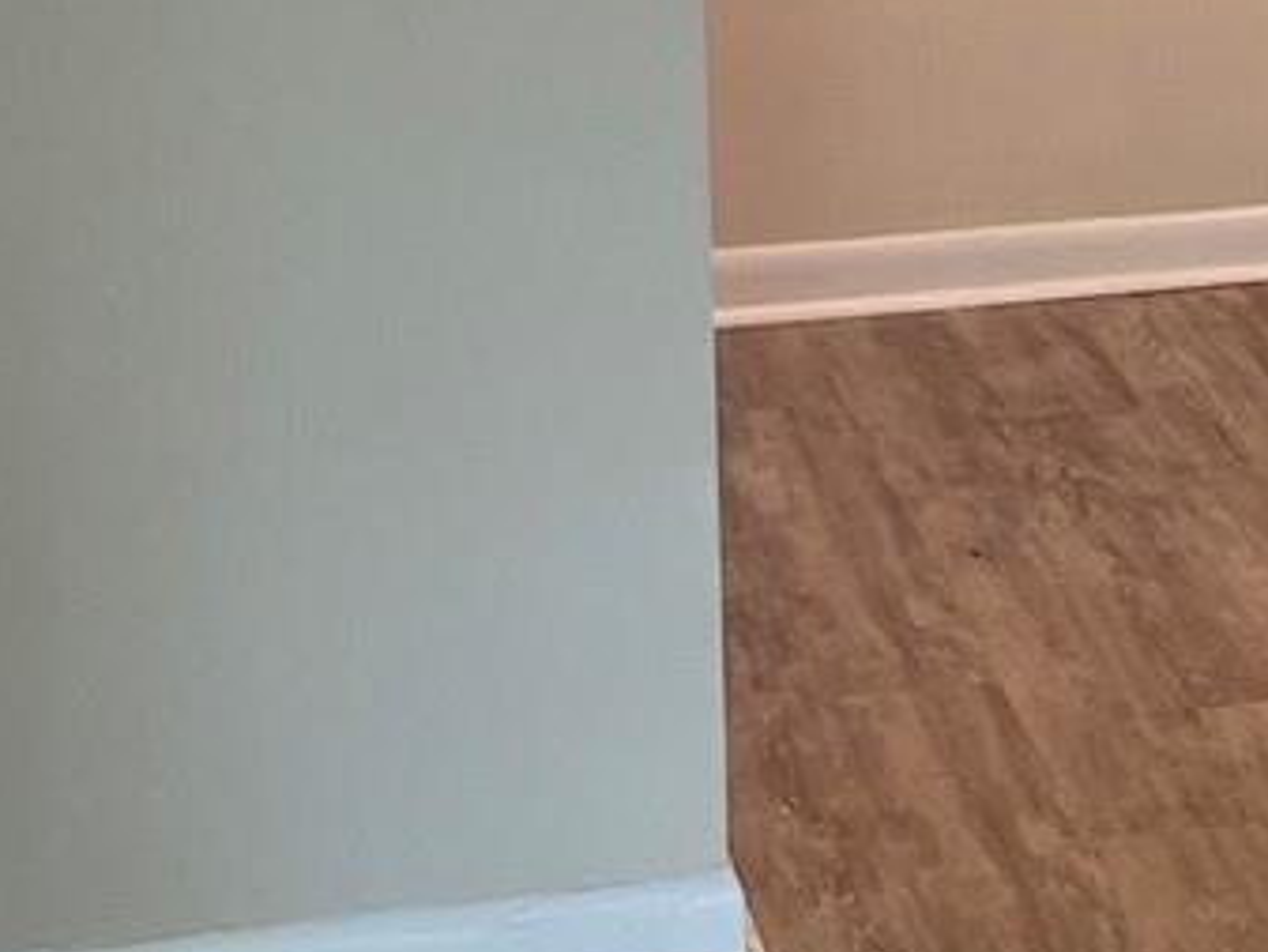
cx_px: 2329
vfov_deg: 9.2
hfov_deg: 11.5
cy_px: -286
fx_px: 5790
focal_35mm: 158
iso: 80
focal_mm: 5.1
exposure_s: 1/60
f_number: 1.6
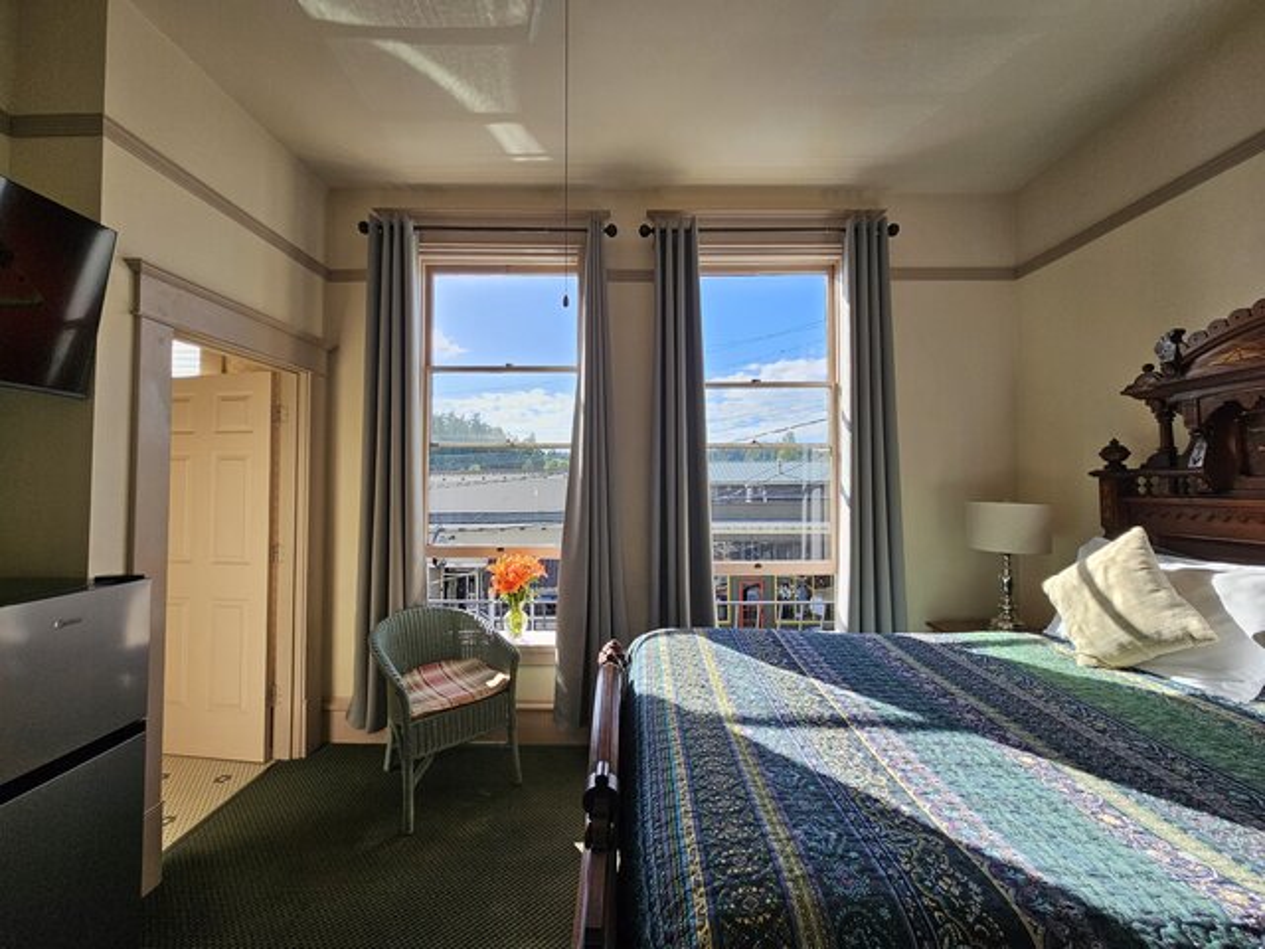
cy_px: 474
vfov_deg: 89.9
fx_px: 475
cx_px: 632
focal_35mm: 13
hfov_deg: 106.2
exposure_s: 1/730
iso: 64
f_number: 2.2
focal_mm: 2.2
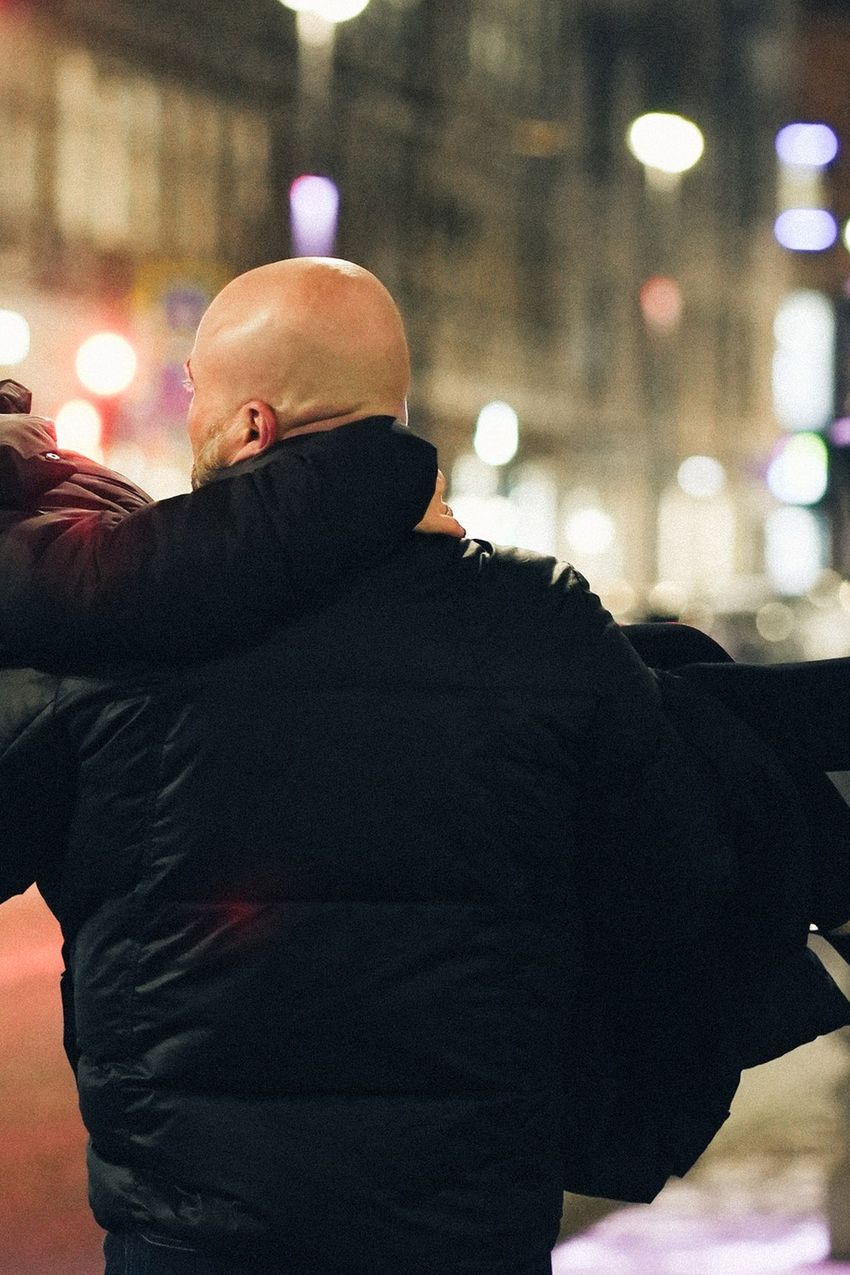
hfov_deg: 5.8
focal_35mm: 237
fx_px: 8393
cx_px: 106
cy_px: 481
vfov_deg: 8.7
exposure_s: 1/250
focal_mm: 85
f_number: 2.2
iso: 2000
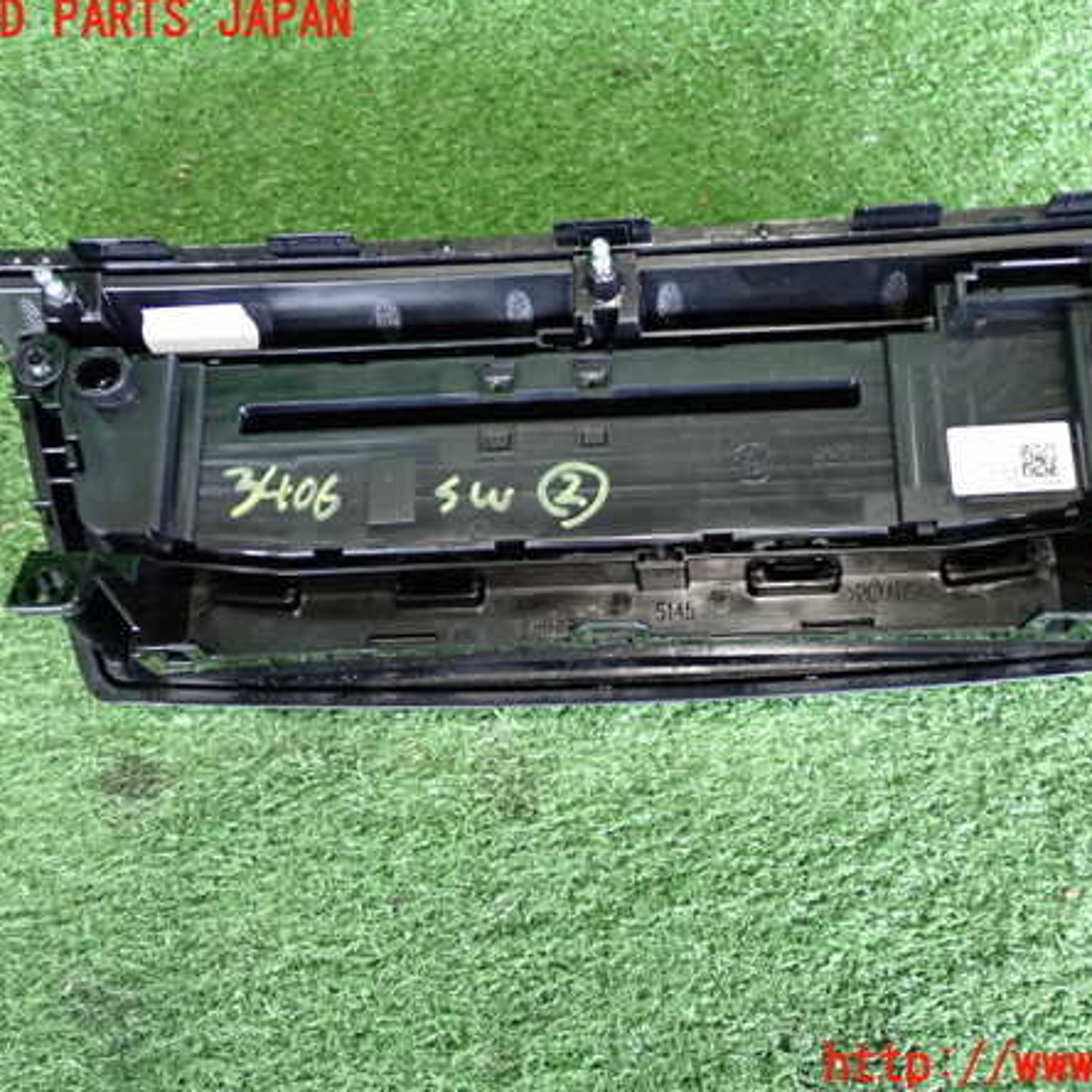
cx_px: 642
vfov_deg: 39.2
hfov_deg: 39.0
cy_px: 544
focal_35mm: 43
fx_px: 1535
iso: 800
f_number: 2.5
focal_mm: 6.37
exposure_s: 1/25
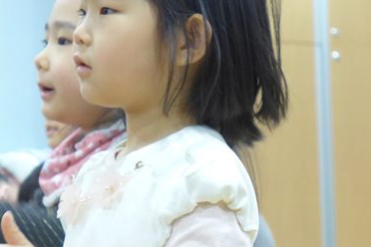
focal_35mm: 161
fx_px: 1659
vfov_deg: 8.5
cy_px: 33
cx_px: 141
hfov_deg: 12.8
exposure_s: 1/60
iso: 400
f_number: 2.3
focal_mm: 17.7
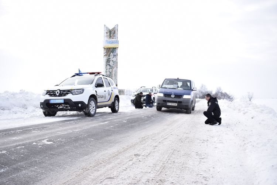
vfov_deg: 40.0
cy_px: 92
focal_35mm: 33
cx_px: 138
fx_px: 254
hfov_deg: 57.2
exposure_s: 1/640
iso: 200
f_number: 5
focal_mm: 22
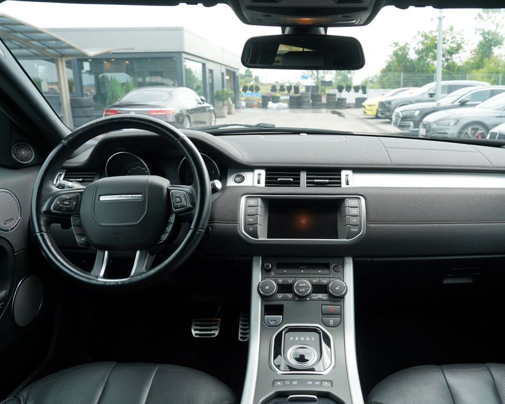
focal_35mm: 28
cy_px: 207
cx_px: 303
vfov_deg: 51.5
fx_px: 418
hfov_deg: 61.7
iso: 100
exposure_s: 1/100
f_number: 5
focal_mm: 24
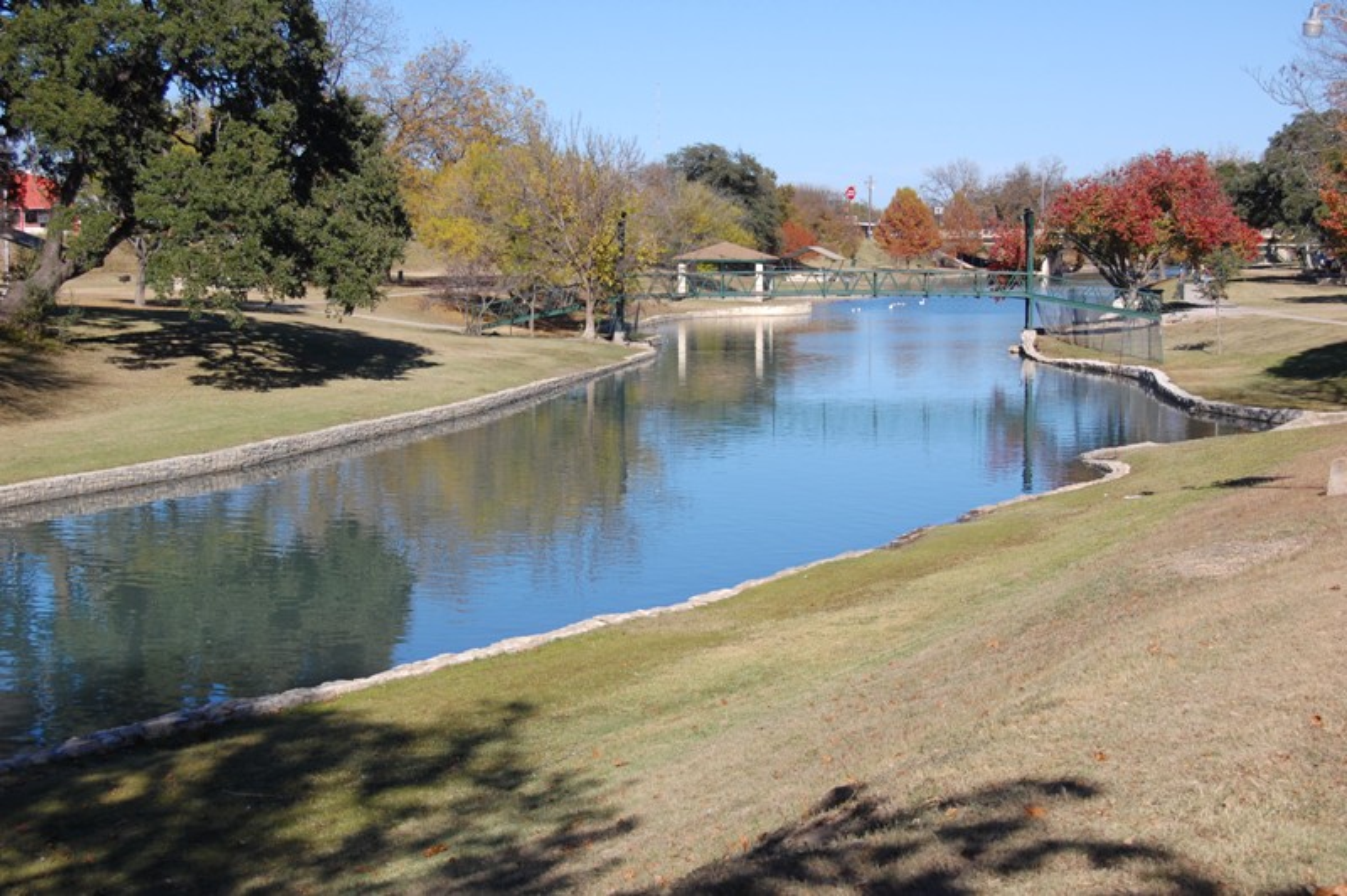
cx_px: 674
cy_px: 448
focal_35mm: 63
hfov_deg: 31.9
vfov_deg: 21.5
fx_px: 2355
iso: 200
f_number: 8
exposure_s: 1/500
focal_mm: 42
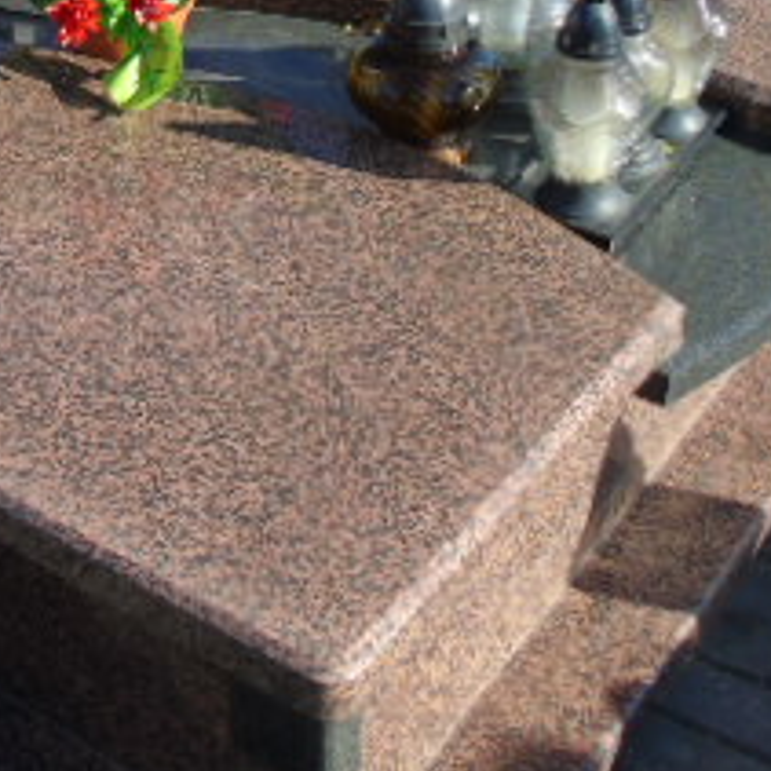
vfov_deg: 24.5
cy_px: -7
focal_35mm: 67
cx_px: 58
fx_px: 1688
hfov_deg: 24.9
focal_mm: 4.4
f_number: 3.4
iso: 80
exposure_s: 1/400
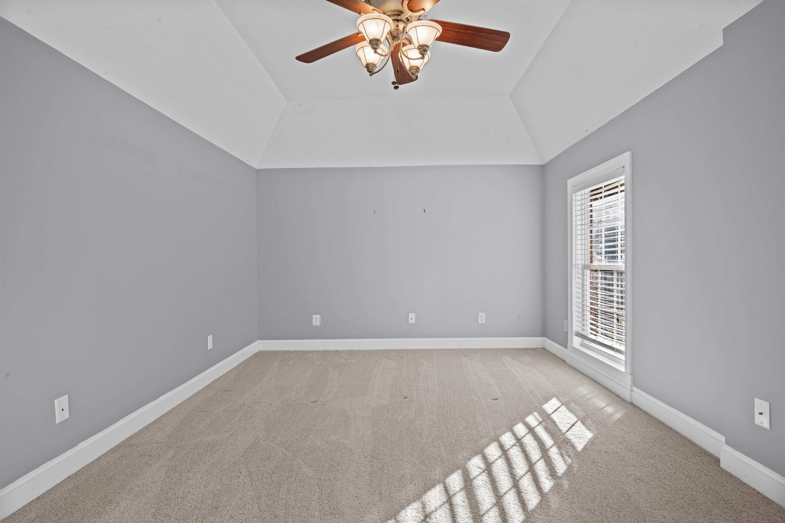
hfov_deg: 90.0
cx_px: 392
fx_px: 392
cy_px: 262
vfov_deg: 67.4
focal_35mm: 18
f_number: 11
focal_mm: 18
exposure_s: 1/15
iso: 400
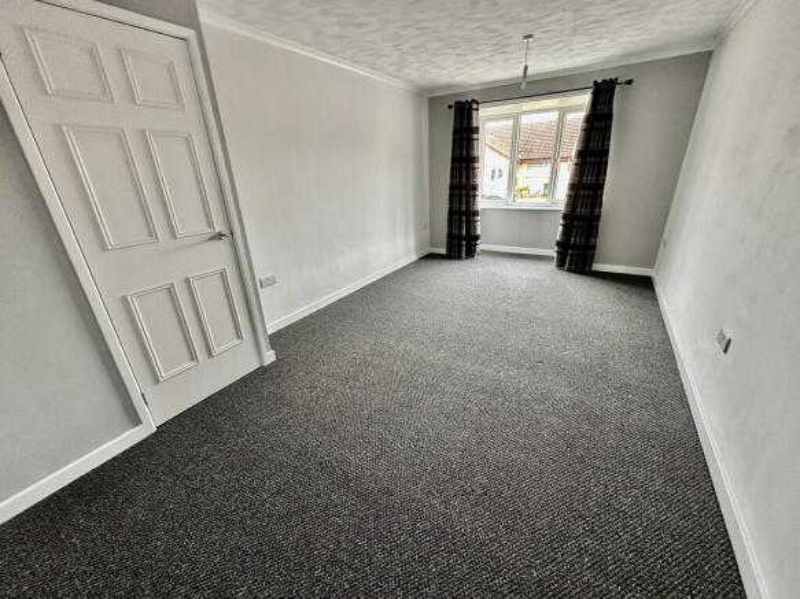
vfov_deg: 85.7
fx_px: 323
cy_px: 300
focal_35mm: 14
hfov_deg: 102.1
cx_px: 400
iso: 200
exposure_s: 1/99
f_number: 2.2
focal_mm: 2.22
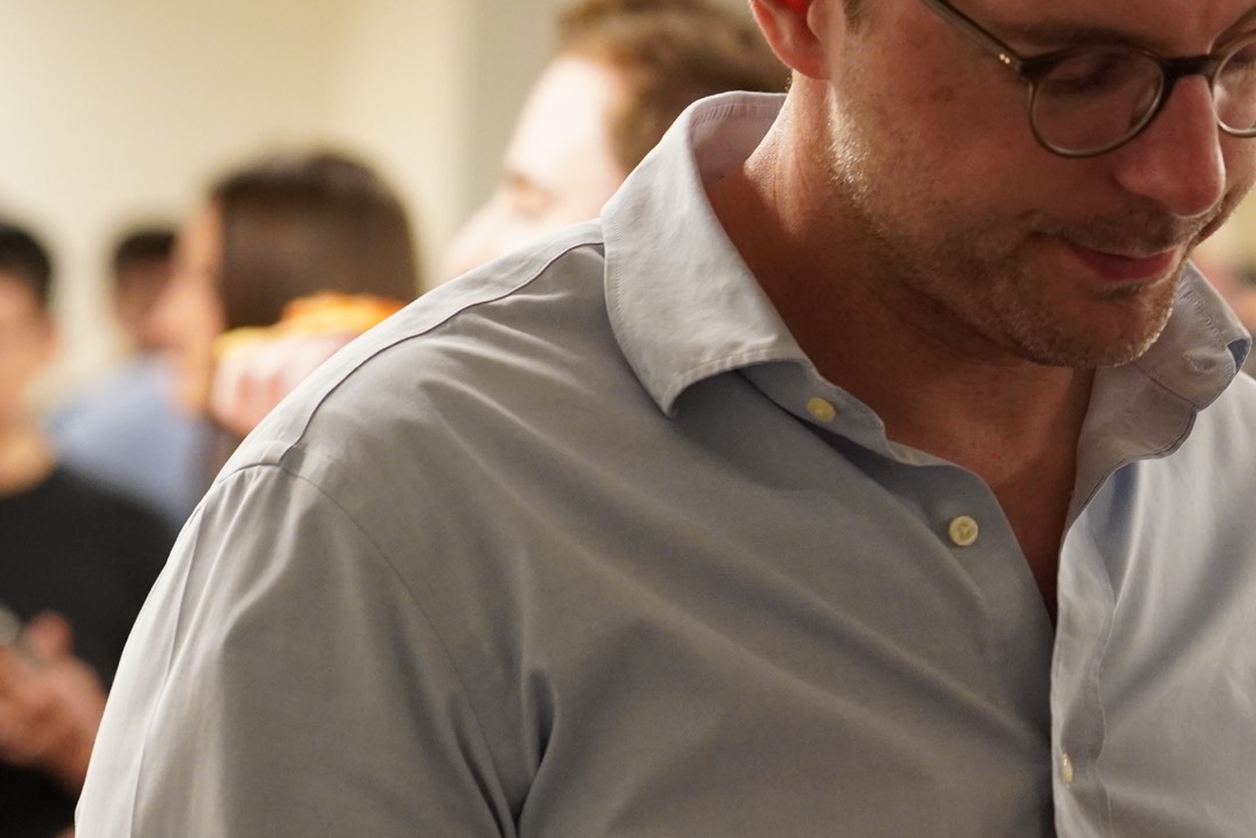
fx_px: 8658
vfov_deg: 5.5
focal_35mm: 248
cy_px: 590
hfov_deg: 8.3
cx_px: 1169
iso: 1600
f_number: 2.8
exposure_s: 1/160
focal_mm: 75
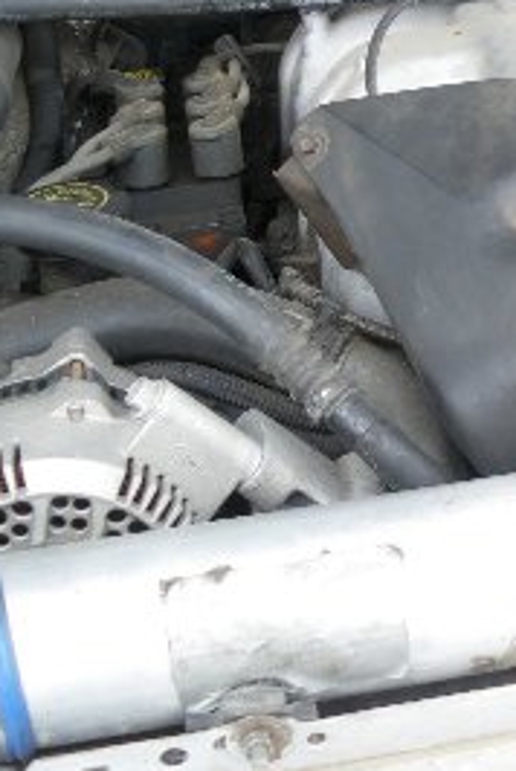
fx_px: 1544
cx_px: 678
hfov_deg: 17.7
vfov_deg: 28.0
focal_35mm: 72
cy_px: 316
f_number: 3.5
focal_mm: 6.3
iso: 64
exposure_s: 1/50
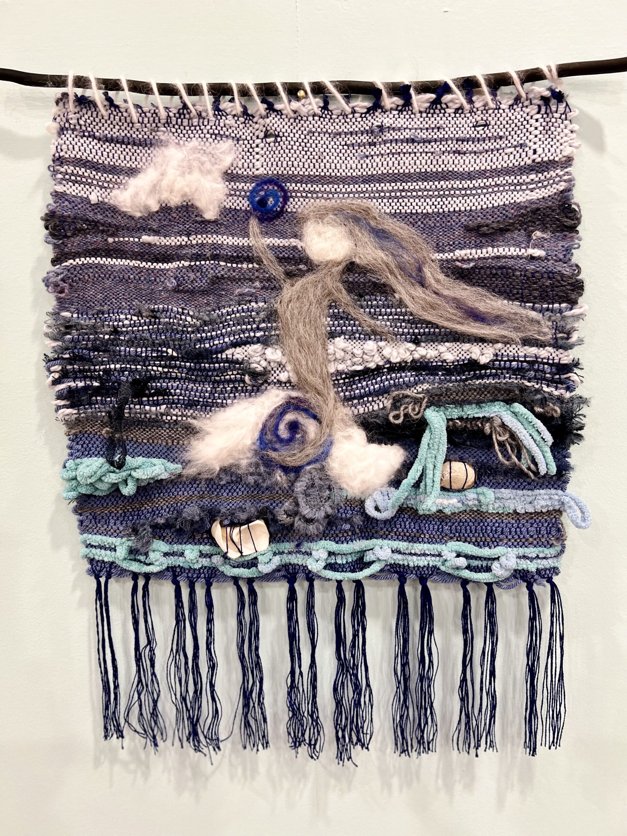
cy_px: 418
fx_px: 628
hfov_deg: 53.1
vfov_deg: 67.3
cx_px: 314
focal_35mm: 26
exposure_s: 1/60
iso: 160
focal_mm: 5.7
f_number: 1.5
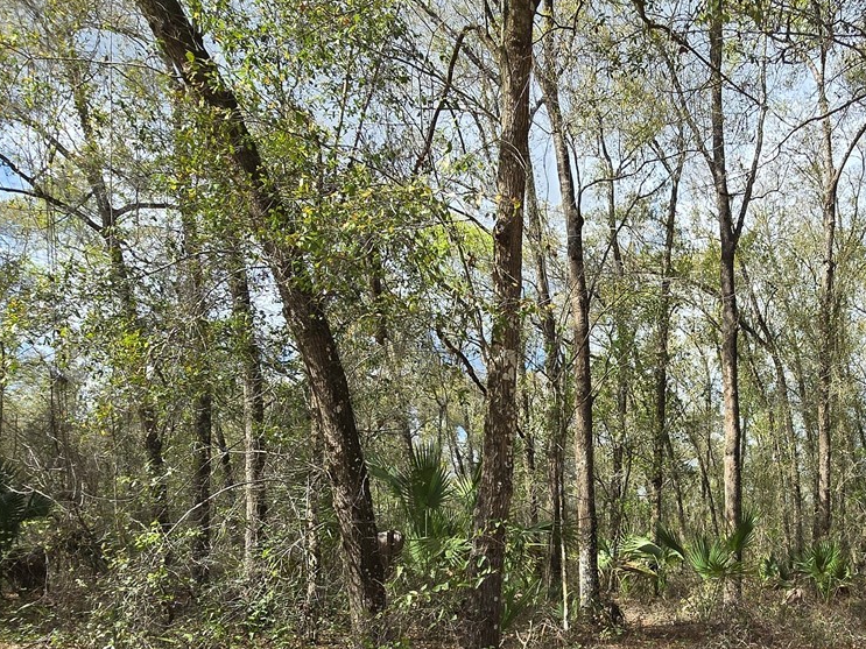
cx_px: 730
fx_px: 700
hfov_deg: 57.2
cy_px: 513
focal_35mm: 28
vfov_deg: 47.2
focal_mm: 2.2
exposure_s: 1/857
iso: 50
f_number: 2.2
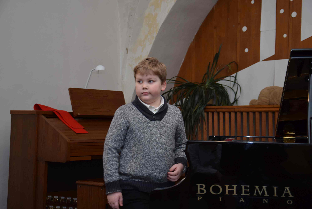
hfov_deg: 29.8
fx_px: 585
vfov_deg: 20.2
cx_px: 156
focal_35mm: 68
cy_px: 104
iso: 400
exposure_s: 1/100
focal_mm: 45
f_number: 4.8
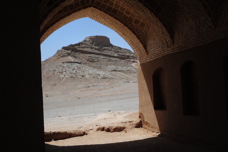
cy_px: 76
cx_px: 114
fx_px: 221
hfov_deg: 54.5
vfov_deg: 37.8
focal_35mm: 35
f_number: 22
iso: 2000
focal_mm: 35
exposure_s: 1/1250
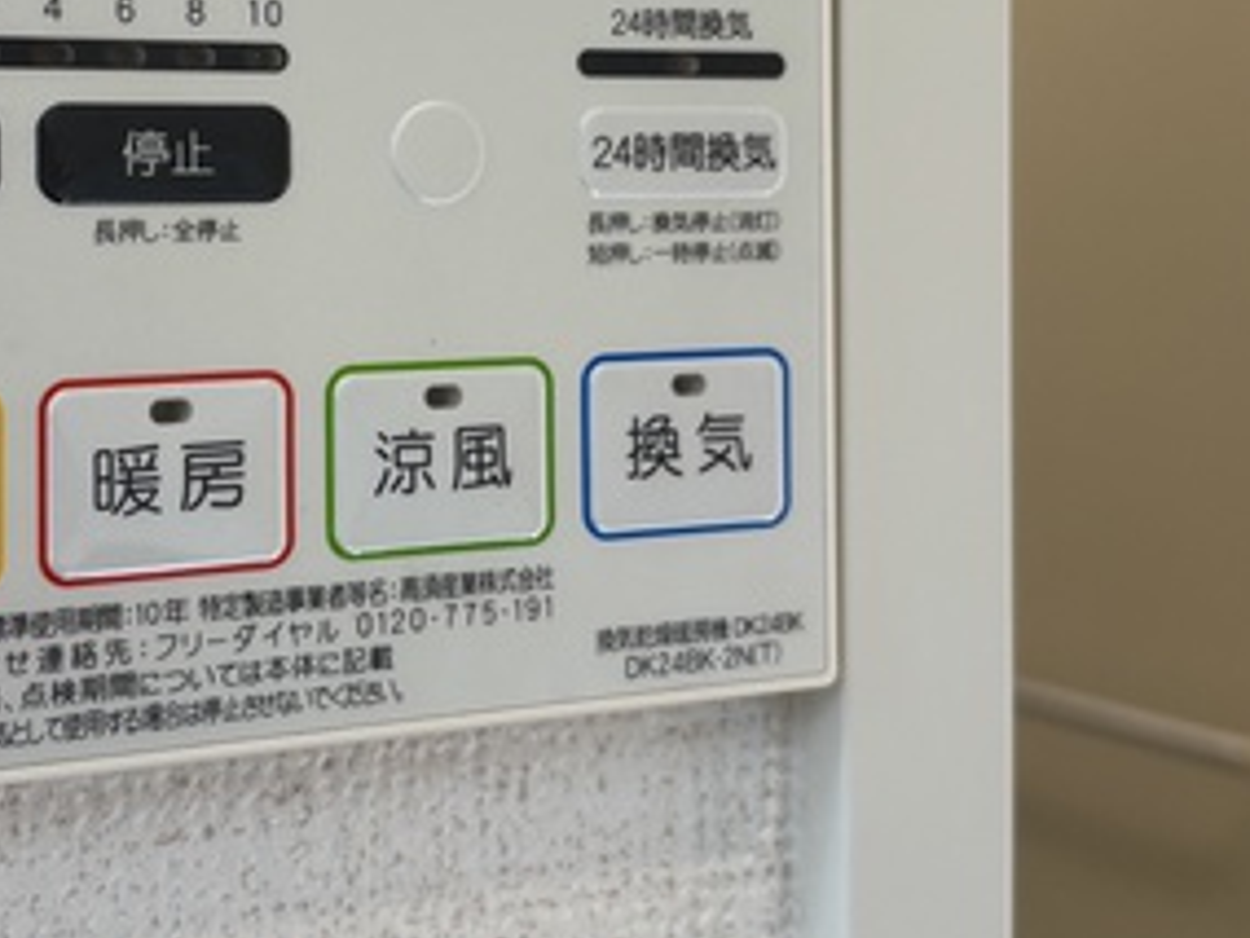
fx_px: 2311
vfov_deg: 22.6
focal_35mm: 64
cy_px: 187
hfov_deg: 30.1
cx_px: 458
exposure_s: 1/120
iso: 64
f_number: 1.6
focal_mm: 5.96
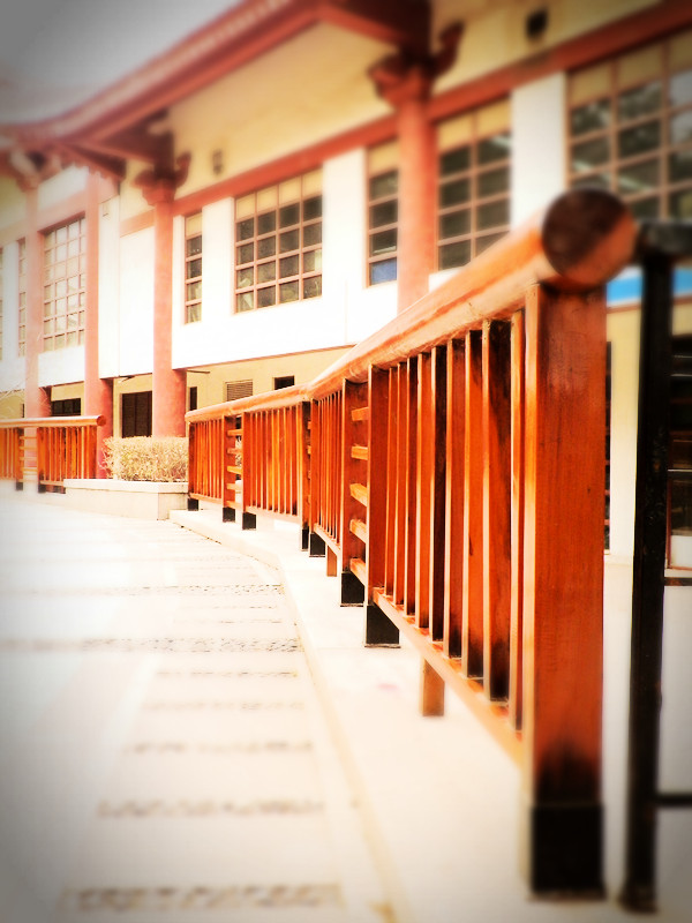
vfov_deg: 54.0
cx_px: 346
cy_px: 462
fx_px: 906
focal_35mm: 34
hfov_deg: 41.8
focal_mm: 6.17
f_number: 3.5
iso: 320
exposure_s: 1/250
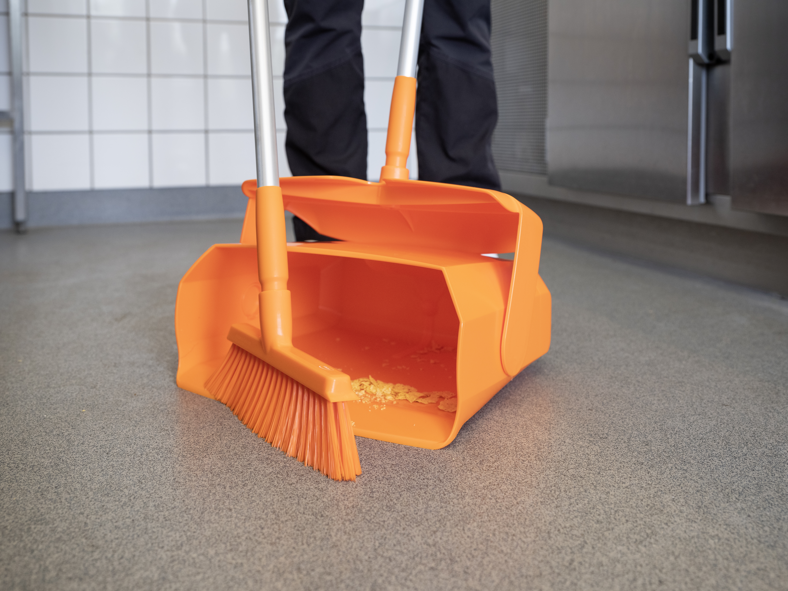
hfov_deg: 60.0
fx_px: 683
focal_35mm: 30
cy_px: 296
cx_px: 394
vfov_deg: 46.8
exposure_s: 1/125
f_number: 5.6
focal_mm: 38.2
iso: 500
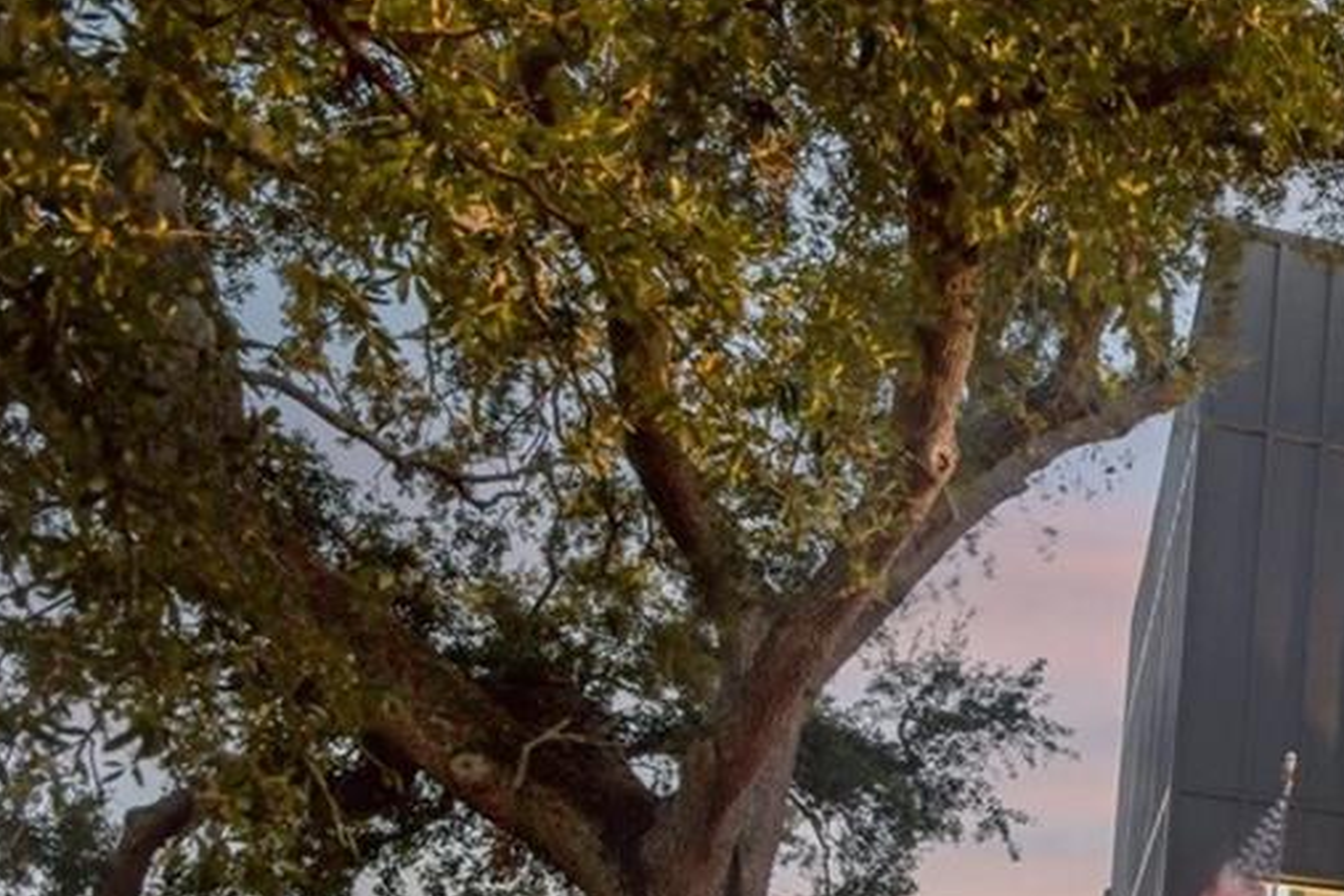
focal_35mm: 60
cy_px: 1137
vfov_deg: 20.8
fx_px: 2240
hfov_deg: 25.2
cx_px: 2023
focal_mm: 19
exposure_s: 1.3
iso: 400
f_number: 8
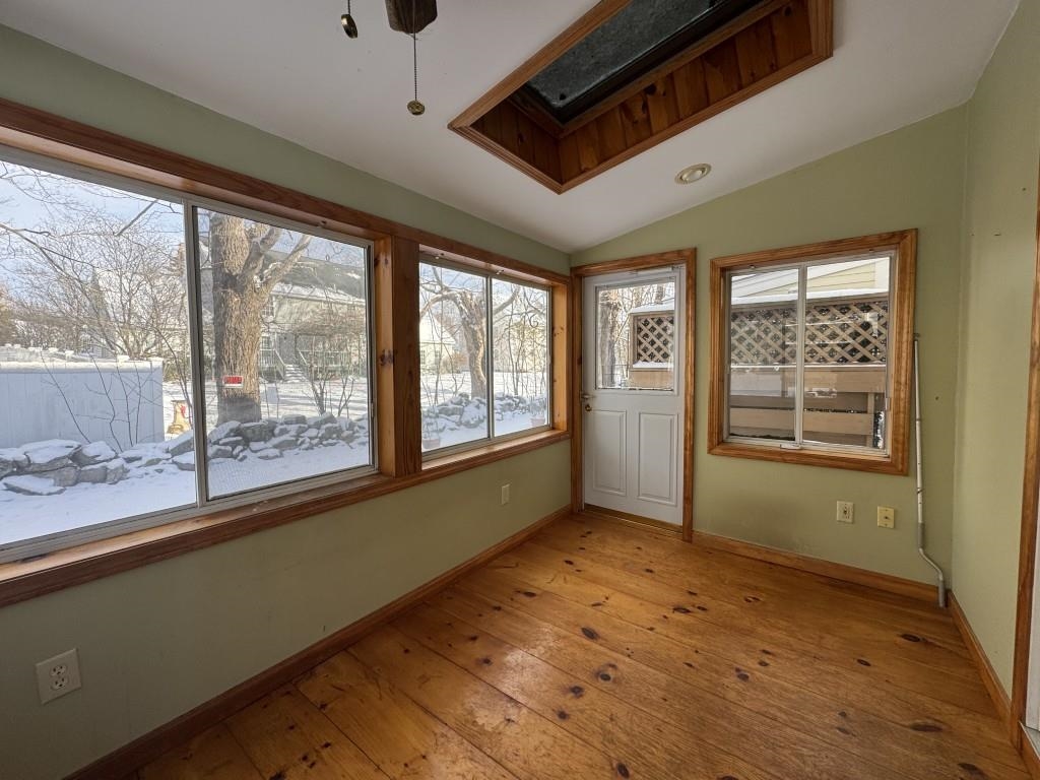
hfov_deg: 102.1
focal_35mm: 14
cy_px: 390
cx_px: 520
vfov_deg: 85.7
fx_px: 421
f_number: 2.2
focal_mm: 2.22
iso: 40
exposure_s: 1/331
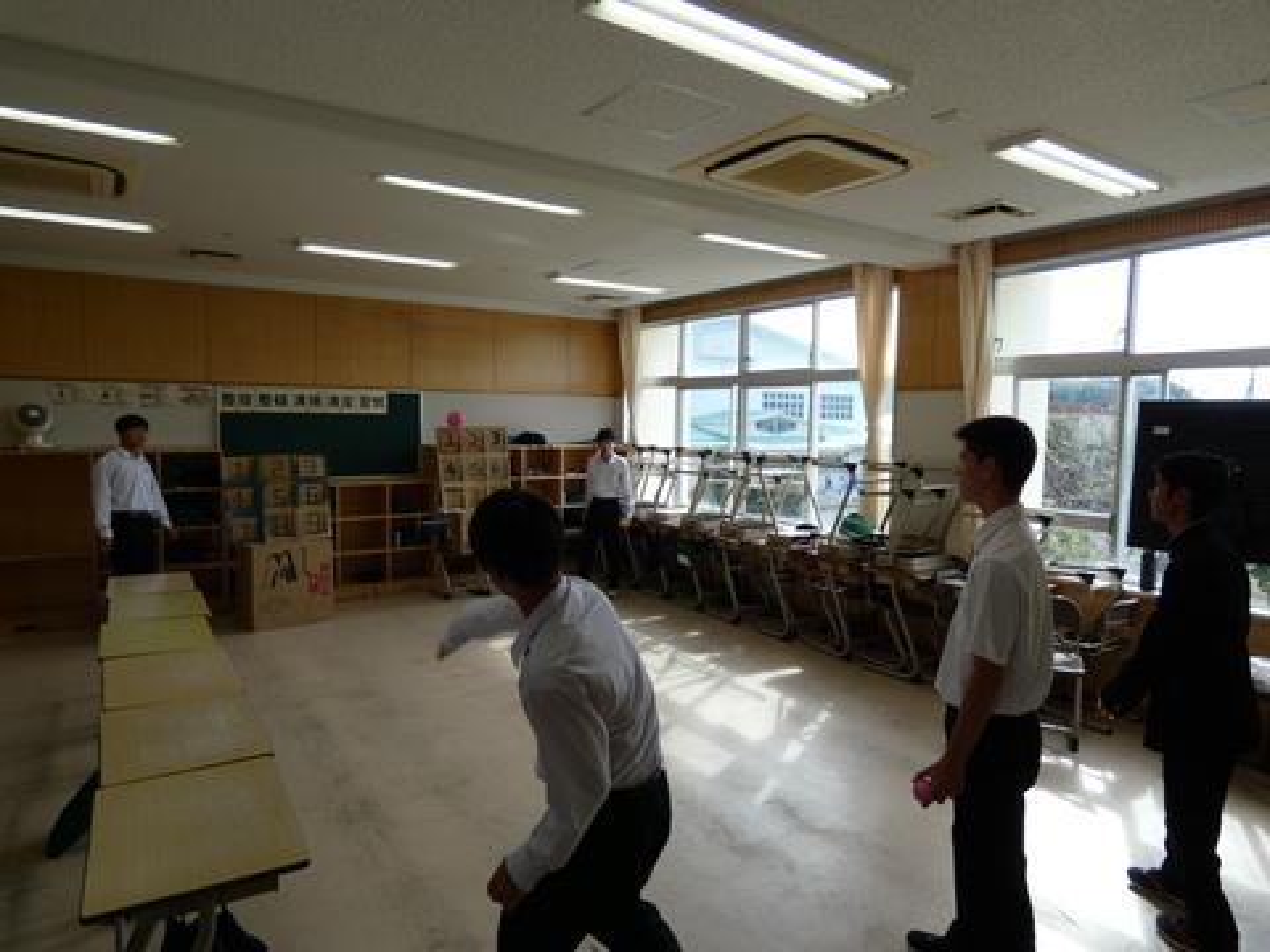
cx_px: 635
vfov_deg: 63.4
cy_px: 476
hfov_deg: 79.0
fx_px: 770
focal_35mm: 21
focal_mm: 3.6
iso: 80
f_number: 2.8
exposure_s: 1/320
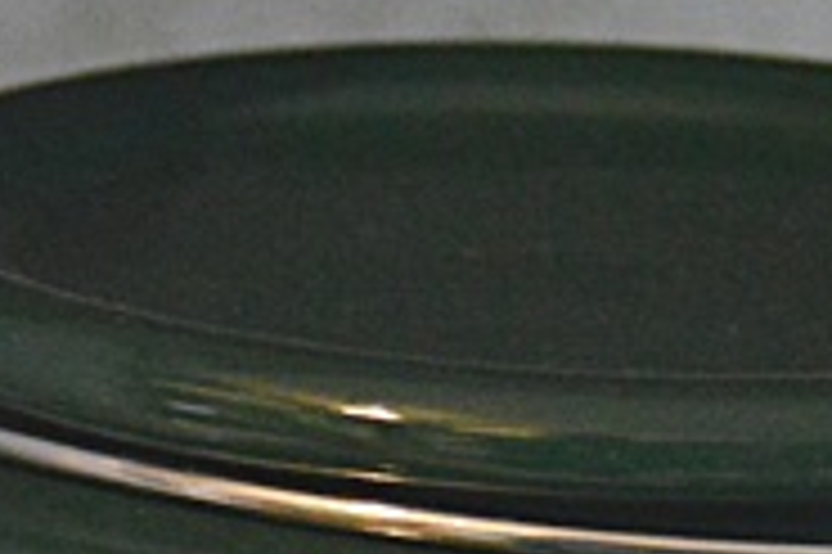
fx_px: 6003
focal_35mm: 260
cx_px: -319
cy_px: 768
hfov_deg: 7.8
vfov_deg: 5.2
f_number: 4.5
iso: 2800
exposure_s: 1/60
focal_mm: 32
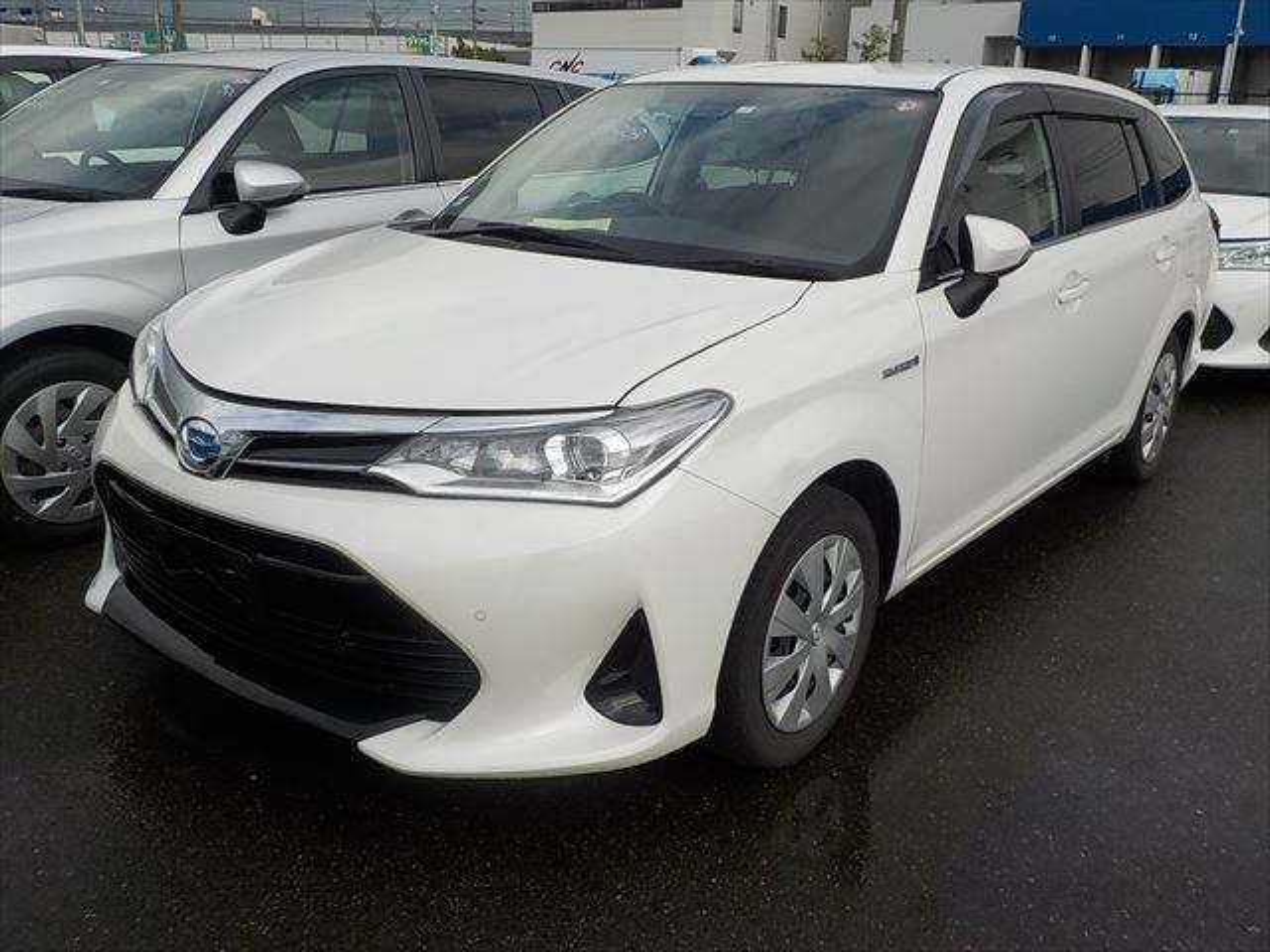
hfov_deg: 60.0
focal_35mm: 30
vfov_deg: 46.8
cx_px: 635
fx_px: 1101
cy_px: 476
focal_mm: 4.1
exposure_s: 1/1250
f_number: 3.3
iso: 125
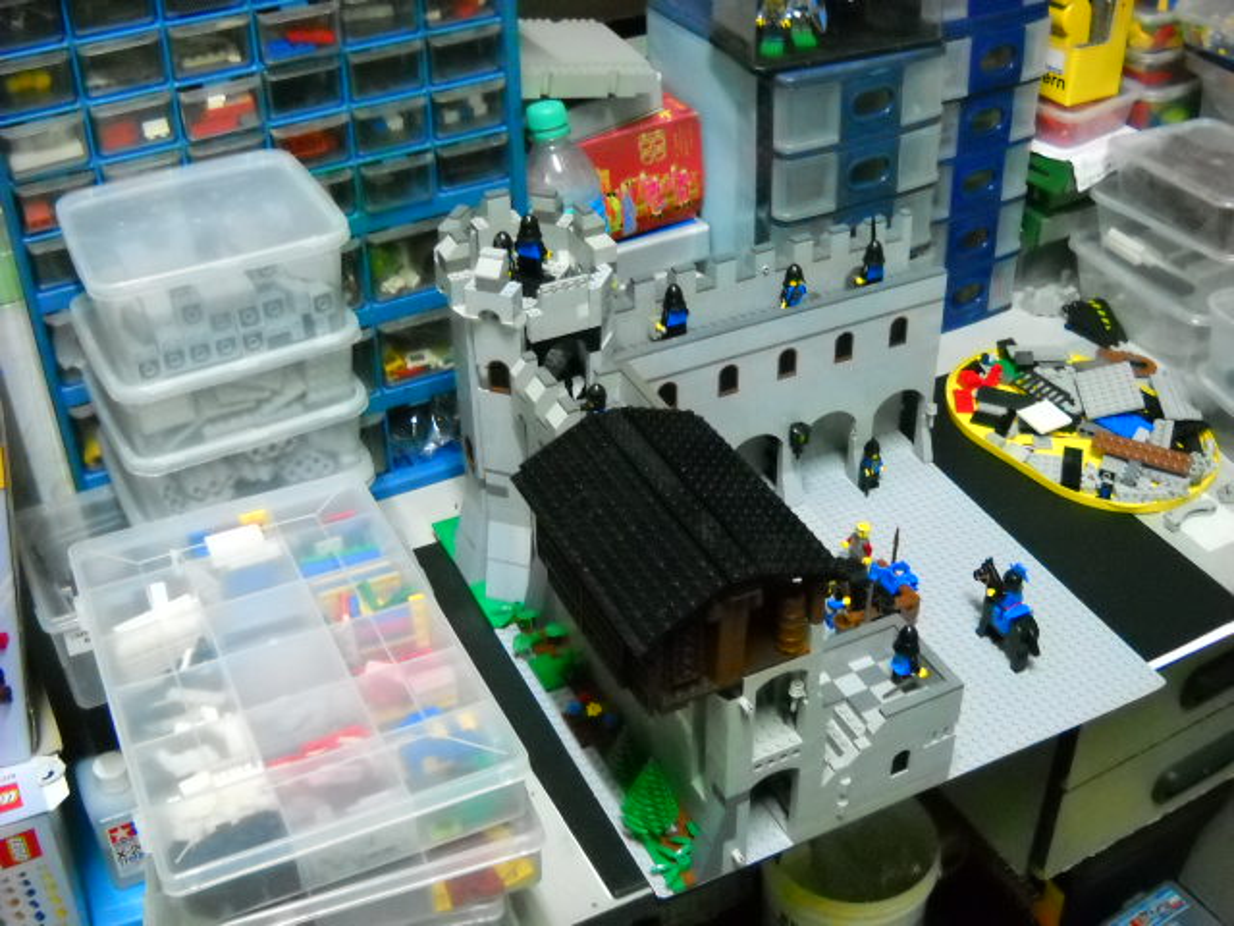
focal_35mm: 41
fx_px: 1462
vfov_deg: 35.1
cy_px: 463
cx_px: 617
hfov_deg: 45.8
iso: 800
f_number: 3.1
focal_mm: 6.72
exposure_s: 1/7
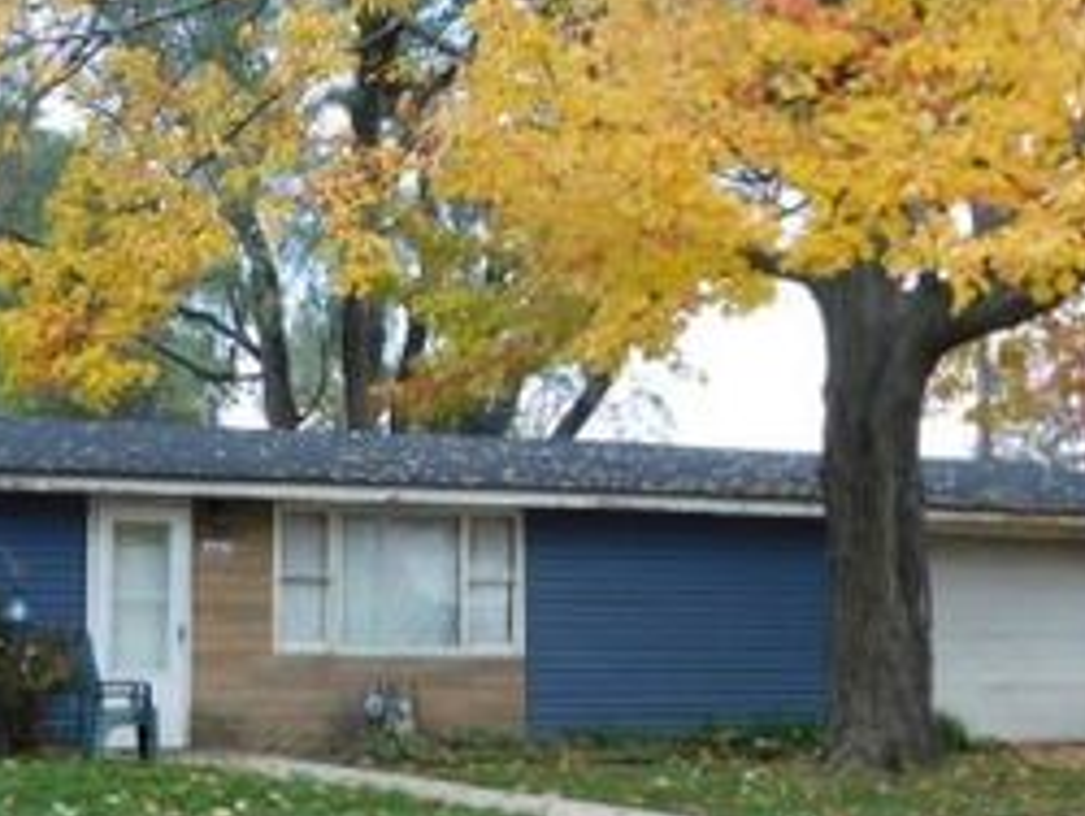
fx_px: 2510
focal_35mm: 80
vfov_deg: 18.4
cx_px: 339
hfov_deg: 24.2
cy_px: 219
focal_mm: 7.1
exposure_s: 1/100
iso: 125
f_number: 3.6
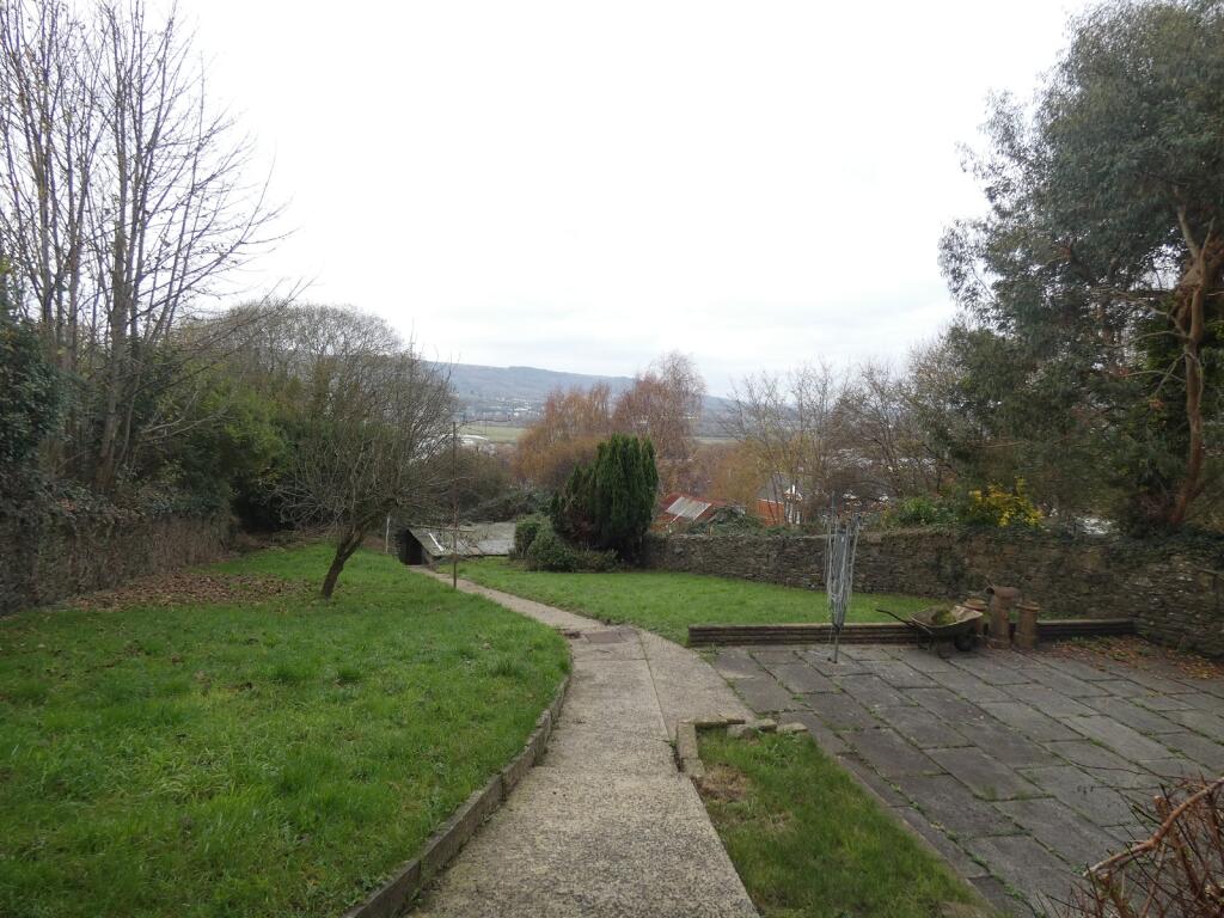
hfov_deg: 81.7
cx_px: 612
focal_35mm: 20
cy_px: 459
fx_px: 707
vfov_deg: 66.0
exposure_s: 1/125
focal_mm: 3.6
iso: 80
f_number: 2.8
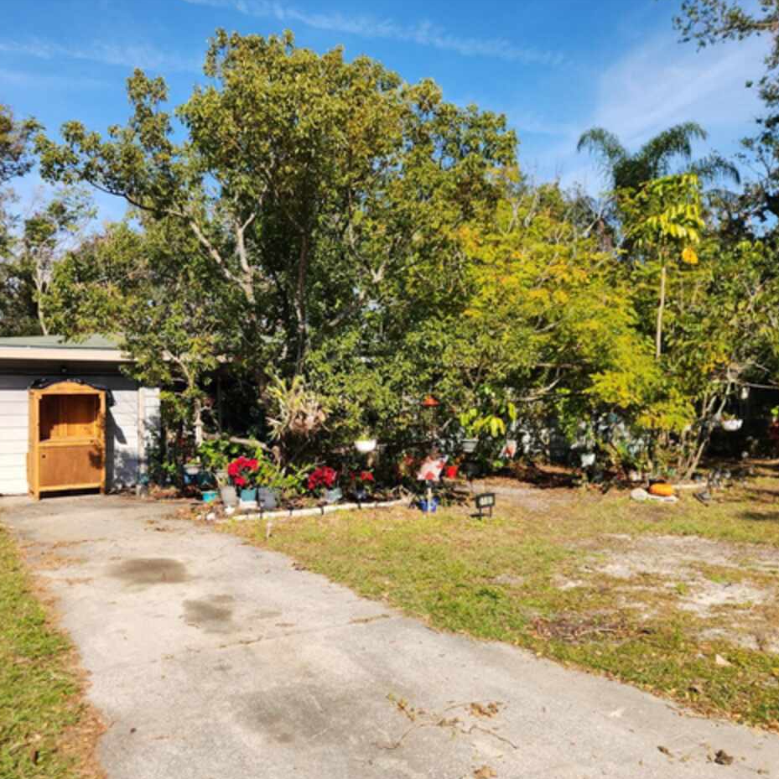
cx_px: 335
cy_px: 399
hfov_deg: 57.1
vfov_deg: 57.3
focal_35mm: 28
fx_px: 713
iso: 20
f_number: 1.8
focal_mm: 5.4
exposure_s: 1/1283
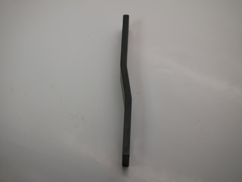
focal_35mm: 60
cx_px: 121
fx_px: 419
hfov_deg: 32.2
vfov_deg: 24.4
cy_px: 91
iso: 200
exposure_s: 1/320
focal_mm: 30
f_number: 4.5
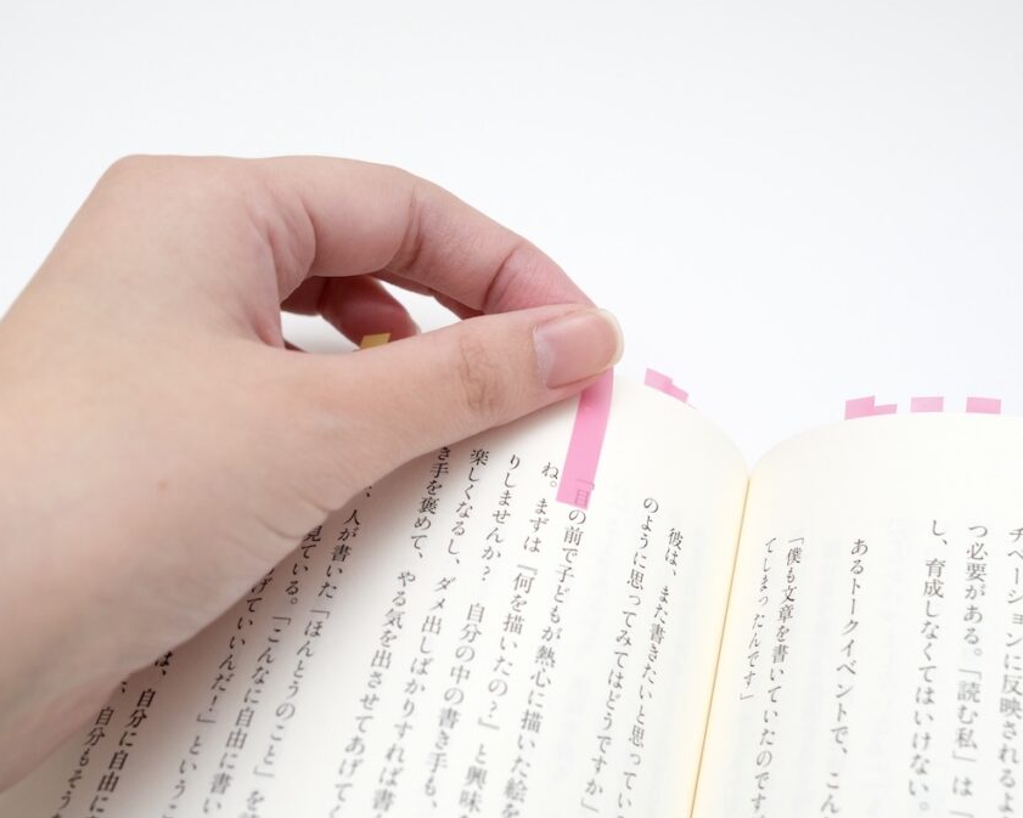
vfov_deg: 37.3
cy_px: 408
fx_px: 1211
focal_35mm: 40
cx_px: 606
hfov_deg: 45.6
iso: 1250
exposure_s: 1/60
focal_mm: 23
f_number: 5.6
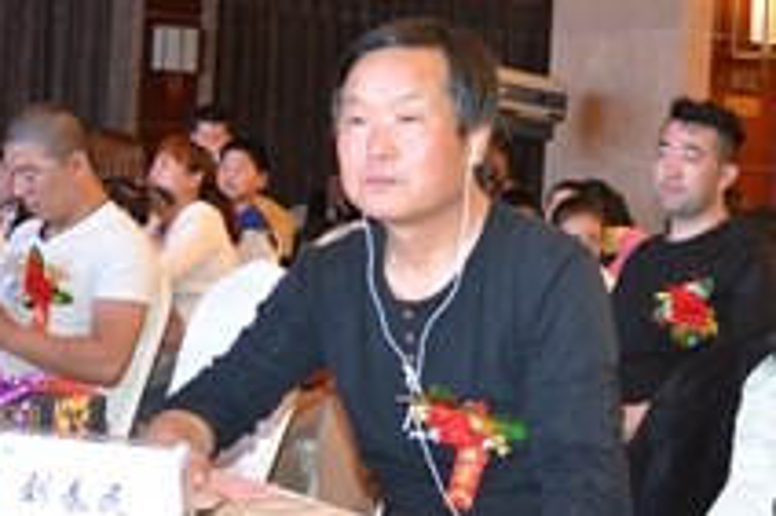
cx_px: 344
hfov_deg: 23.9
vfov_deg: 16.0
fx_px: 1831
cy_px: 141
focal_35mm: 85
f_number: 3.8
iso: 2000
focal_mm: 24
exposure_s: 1/60
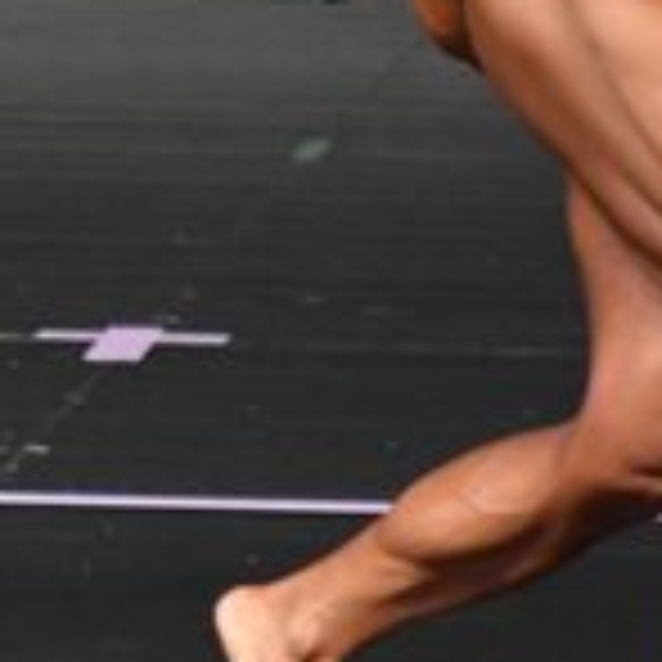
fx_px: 36457
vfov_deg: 1.0
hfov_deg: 1.0
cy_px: -54
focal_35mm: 1685
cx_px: -1011
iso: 4000
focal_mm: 250
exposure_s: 1/400
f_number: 5.6
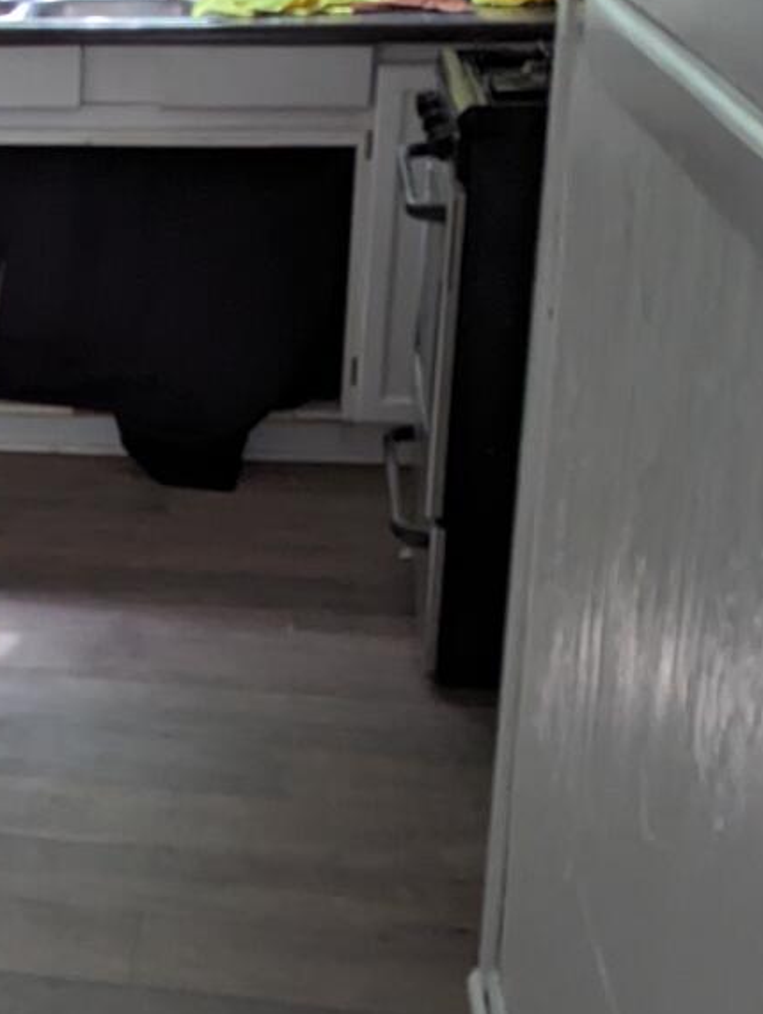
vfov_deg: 23.2
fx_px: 2462
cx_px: -303
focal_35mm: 84
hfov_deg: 16.4
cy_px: 442
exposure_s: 1/160
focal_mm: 6.81
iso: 712
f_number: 1.85
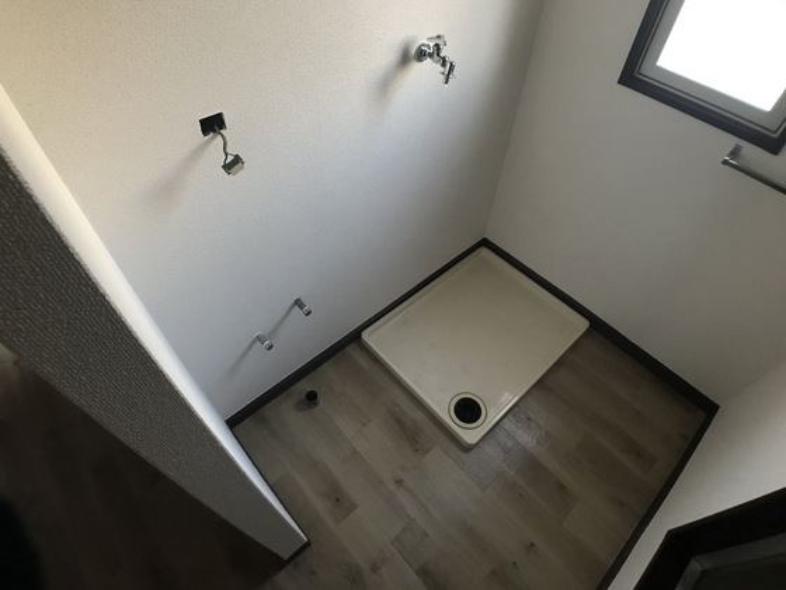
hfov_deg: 63.4
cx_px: 393
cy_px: 295
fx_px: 636
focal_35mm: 28
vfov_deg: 49.7
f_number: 1.8
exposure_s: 1/15
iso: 64
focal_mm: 3.99
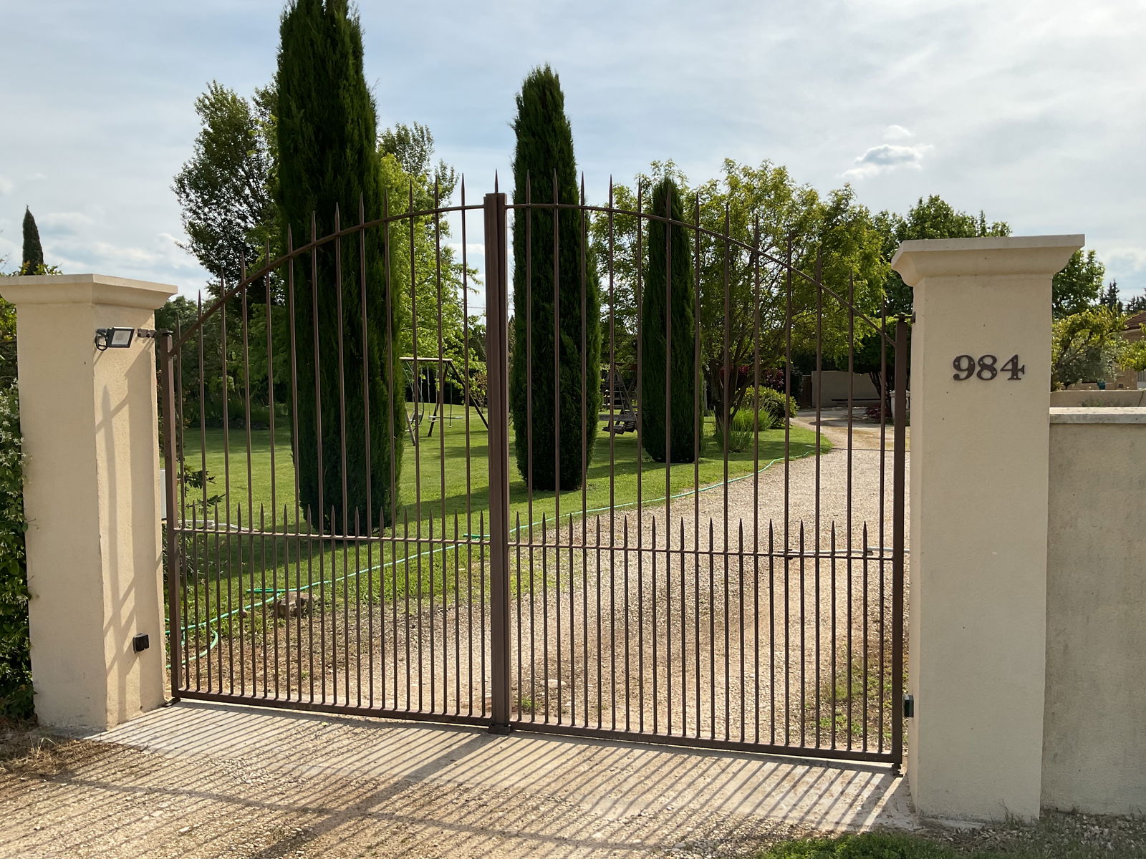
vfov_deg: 48.2
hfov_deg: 61.7
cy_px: 430
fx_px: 960
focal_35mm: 29
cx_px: 573
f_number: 1.8
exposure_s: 1/2427
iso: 16
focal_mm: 3
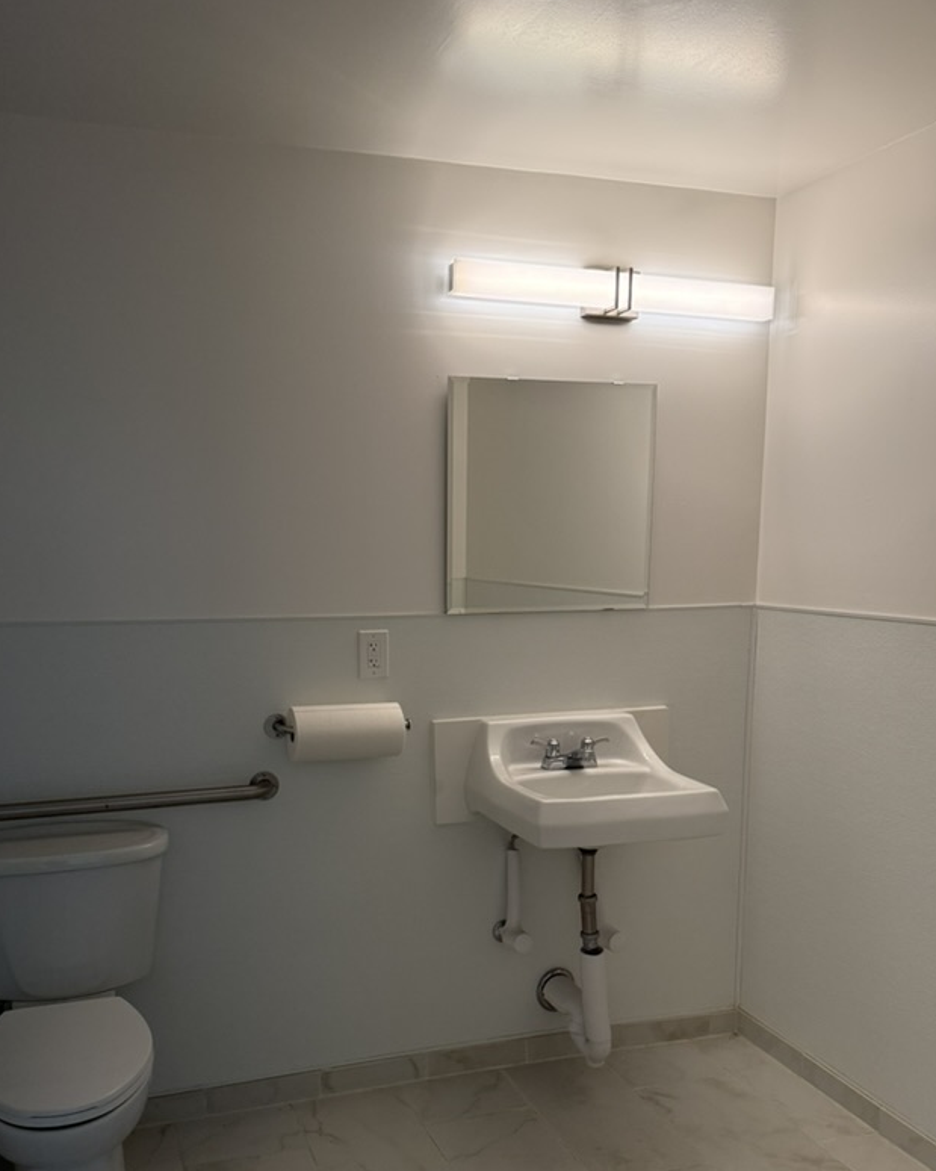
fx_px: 1074
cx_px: 402
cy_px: 725
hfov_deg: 47.0
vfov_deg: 56.6
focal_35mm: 31
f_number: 1.78
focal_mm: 6.76
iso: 200
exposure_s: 1/209
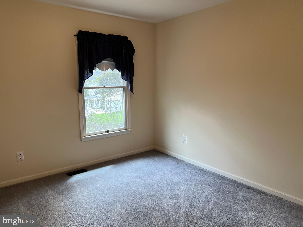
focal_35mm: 26
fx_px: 228
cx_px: 152
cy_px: 114
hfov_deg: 67.3
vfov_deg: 53.1
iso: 64
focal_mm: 5.7
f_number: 1.5
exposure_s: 1/120
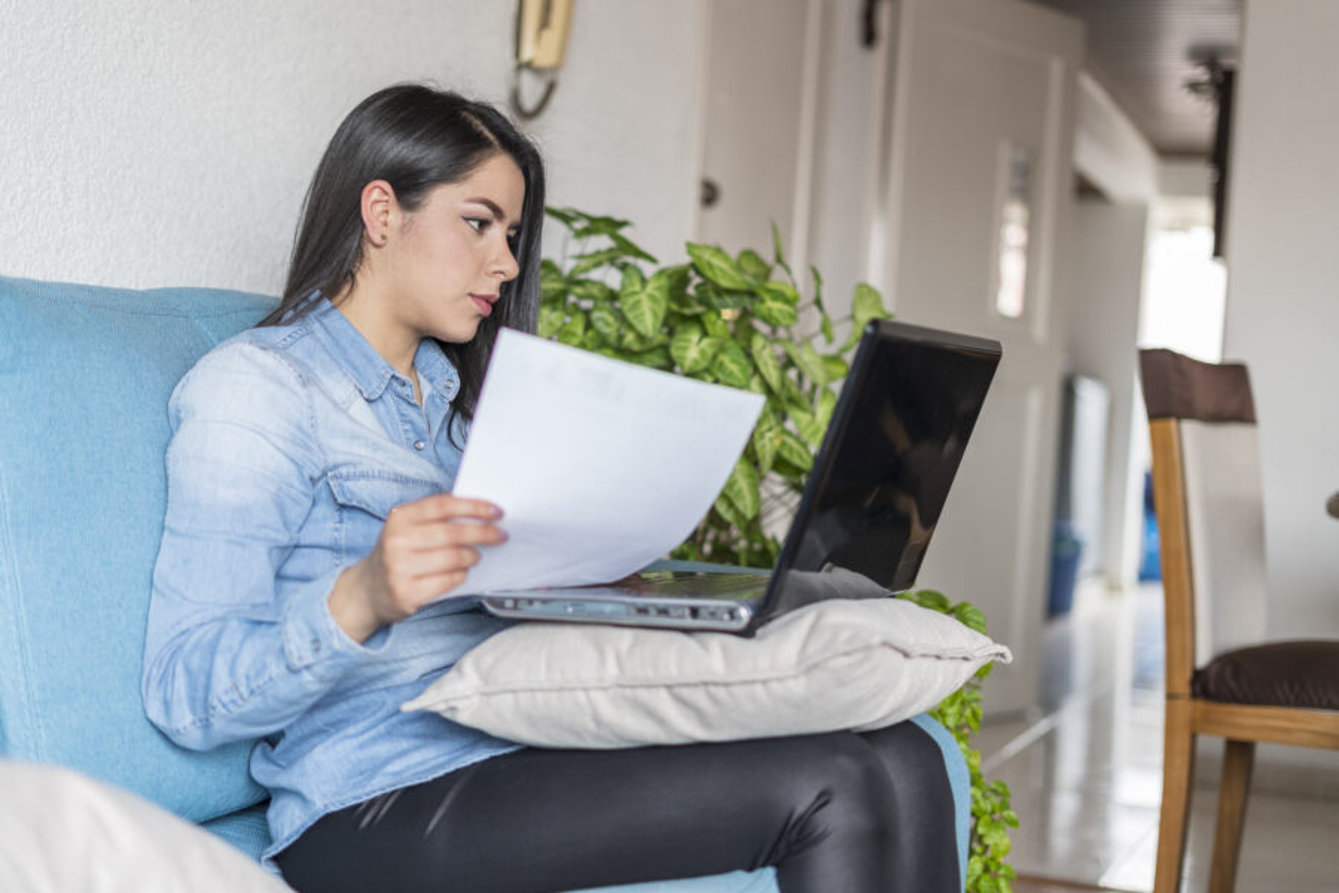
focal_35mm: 50
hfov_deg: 39.6
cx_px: 670
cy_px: 446
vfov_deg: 27.0
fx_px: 1860
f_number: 1.8
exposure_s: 1/125
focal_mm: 50
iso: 200
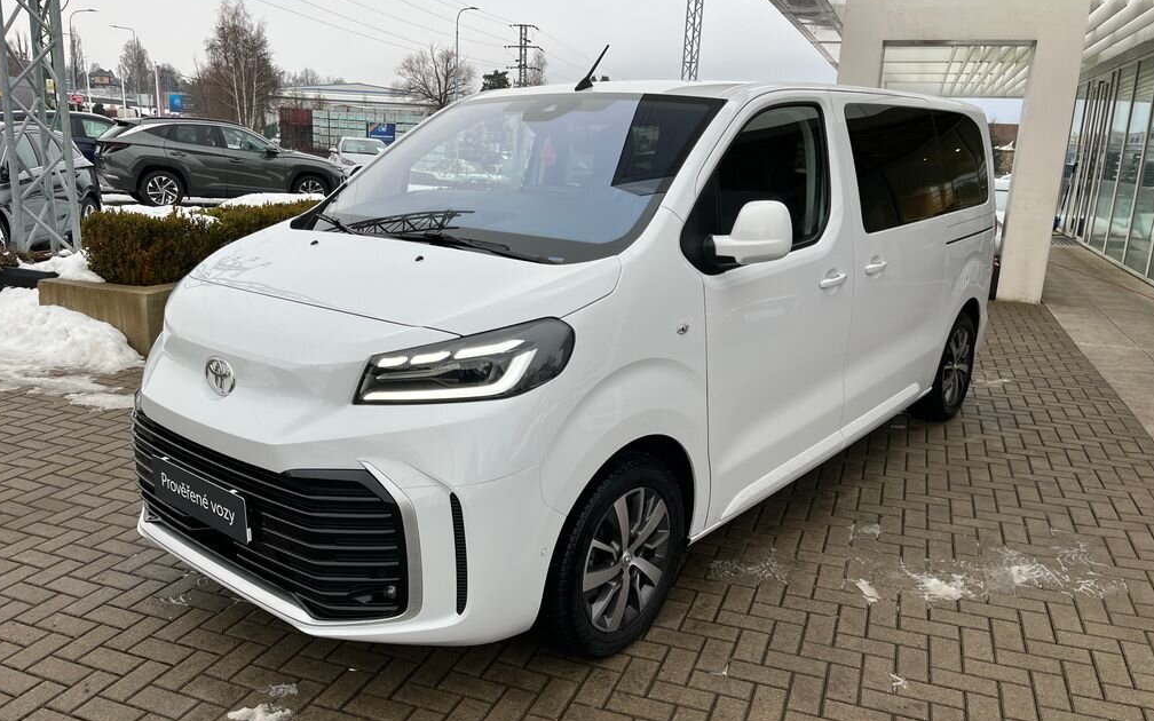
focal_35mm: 28
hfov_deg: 66.5
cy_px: 370
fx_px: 881
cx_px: 576
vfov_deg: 44.5
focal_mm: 5.1
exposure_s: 1/309
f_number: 1.6
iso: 50
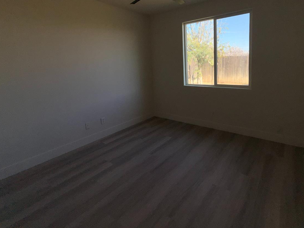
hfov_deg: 84.2
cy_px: 82
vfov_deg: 67.4
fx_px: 167
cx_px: 173
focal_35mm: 19
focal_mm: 2.22
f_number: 2.2
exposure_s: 1/408
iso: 16
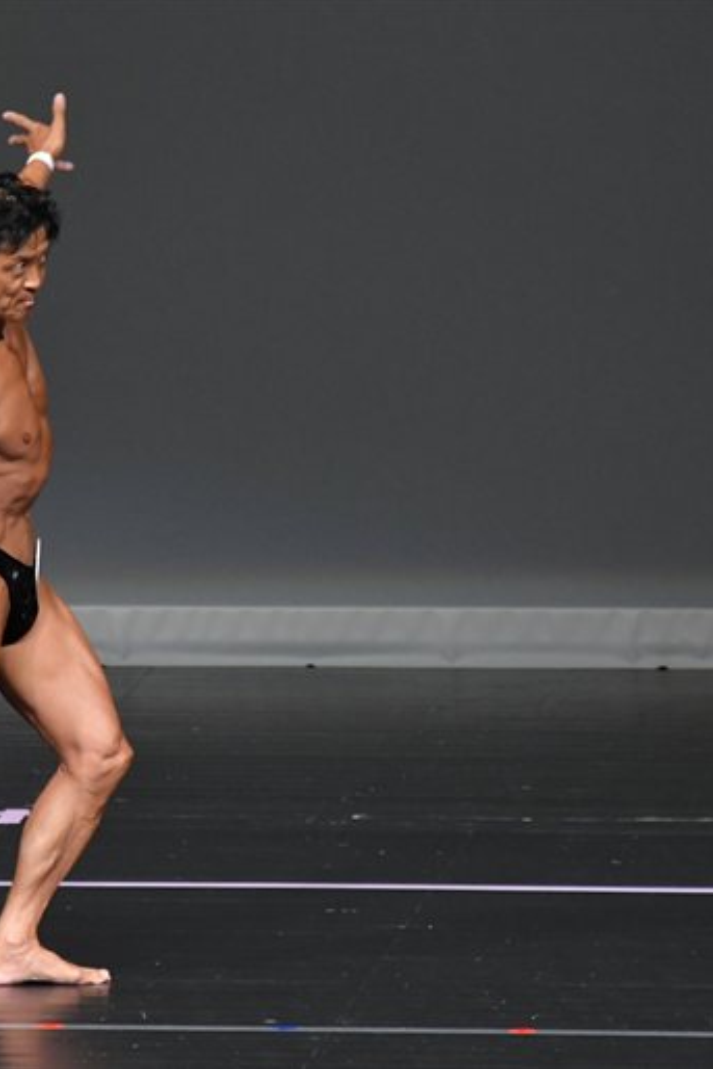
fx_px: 15437
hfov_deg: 2.6
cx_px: 63
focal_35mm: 520
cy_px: 534
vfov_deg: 4.0
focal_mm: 230
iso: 4000
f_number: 5.6
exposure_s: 1/400
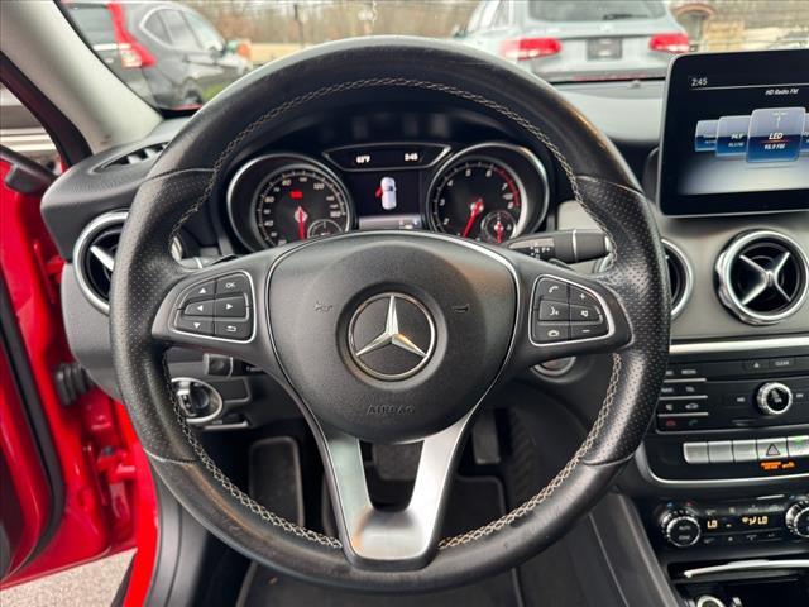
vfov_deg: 56.8
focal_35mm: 24
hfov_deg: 71.6
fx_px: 561
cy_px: 304
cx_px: 404
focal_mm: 6.76
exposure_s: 1/79
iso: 200
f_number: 1.78
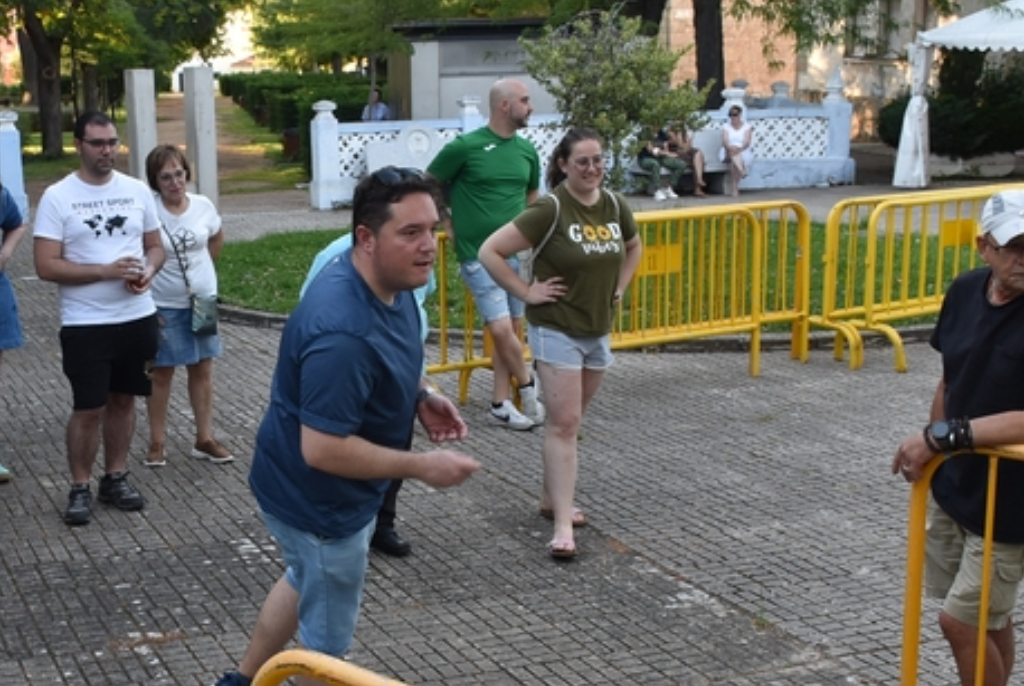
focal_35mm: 53
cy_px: 436
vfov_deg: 25.5
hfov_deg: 36.7
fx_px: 1510
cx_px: 277
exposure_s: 1/100
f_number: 5
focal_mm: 18
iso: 400
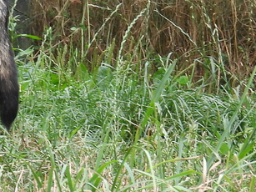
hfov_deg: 1.2
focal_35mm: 1669
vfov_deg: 0.9
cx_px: -258
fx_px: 12338
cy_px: -28
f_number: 5
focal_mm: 71.4
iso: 100
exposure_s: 1/125
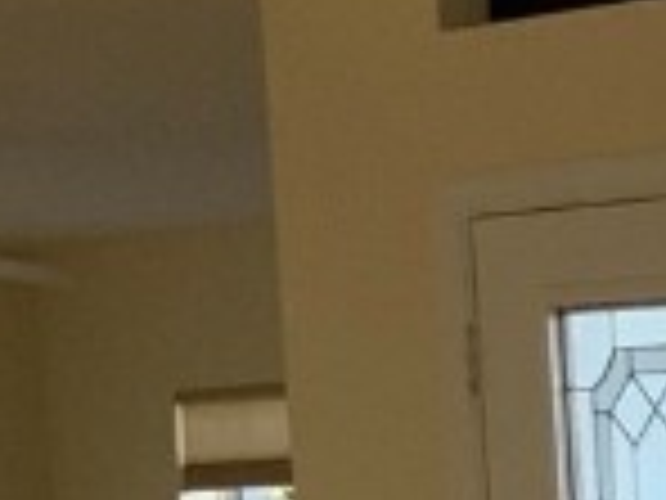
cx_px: 1930
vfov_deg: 7.2
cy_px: 986
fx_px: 3848
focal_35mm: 200
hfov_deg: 8.5
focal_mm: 3
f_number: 1.8
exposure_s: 1/60
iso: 40
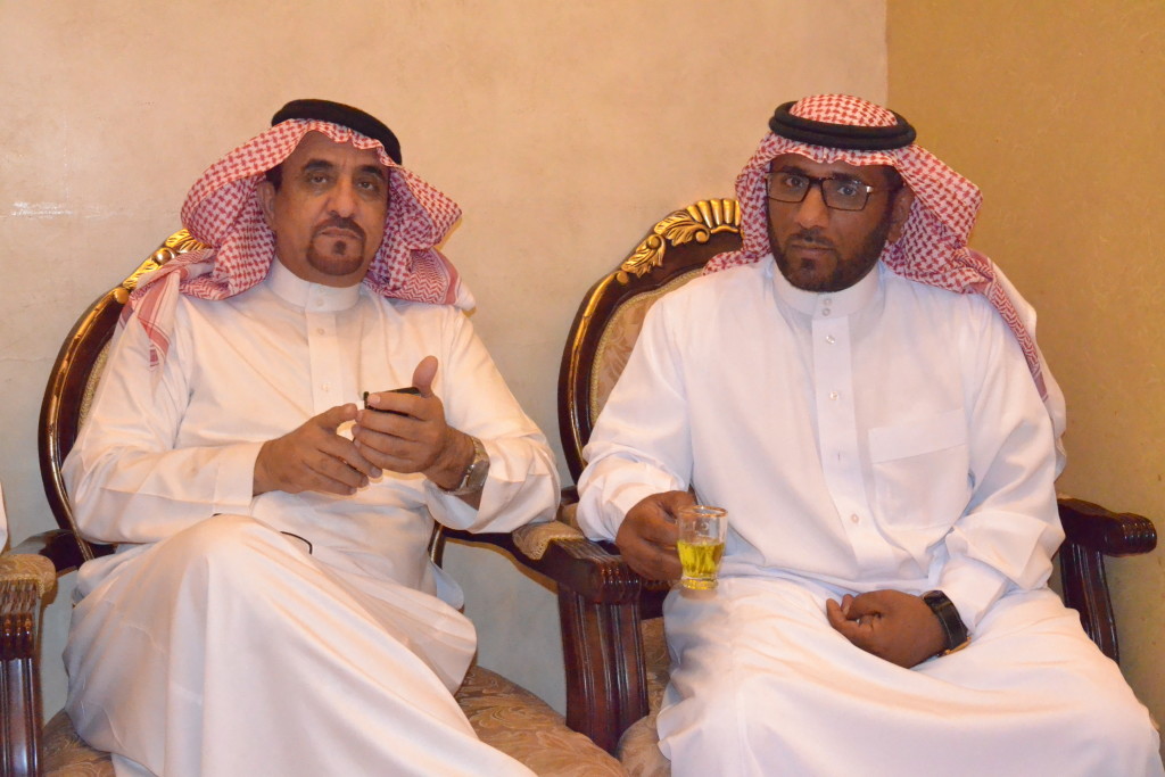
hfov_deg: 41.1
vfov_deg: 28.1
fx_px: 1553
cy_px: 388
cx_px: 582
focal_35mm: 48
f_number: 10
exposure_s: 1/160
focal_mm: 32
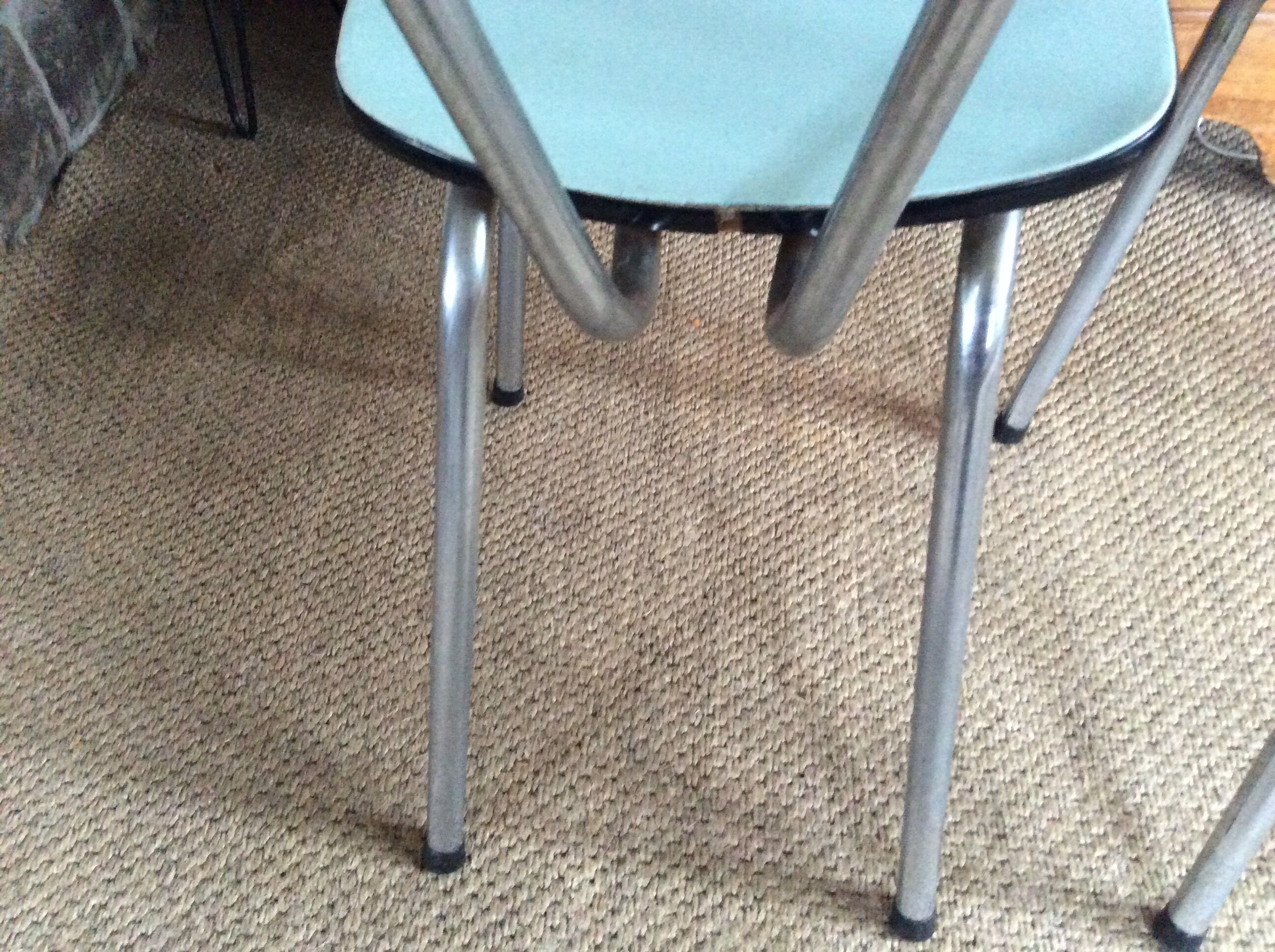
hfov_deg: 56.9
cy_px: 476
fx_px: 1177
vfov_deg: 44.1
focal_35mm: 32
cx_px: 638
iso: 400
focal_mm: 3.3
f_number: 2.4
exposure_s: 1/17
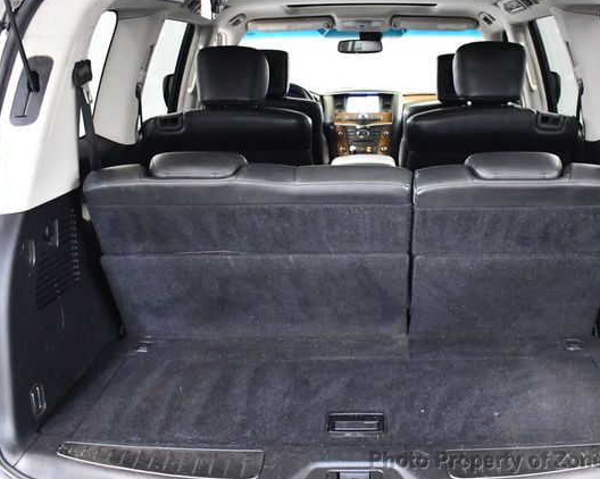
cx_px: 356
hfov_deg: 44.6
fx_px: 728
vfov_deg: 36.5
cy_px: 240
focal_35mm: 41
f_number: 3.5
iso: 7200
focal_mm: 18
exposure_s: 1/60
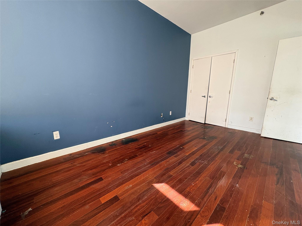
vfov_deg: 85.7
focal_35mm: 14
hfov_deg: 102.1
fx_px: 122
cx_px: 151
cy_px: 113
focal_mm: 2.22
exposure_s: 1/99
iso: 160
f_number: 2.2
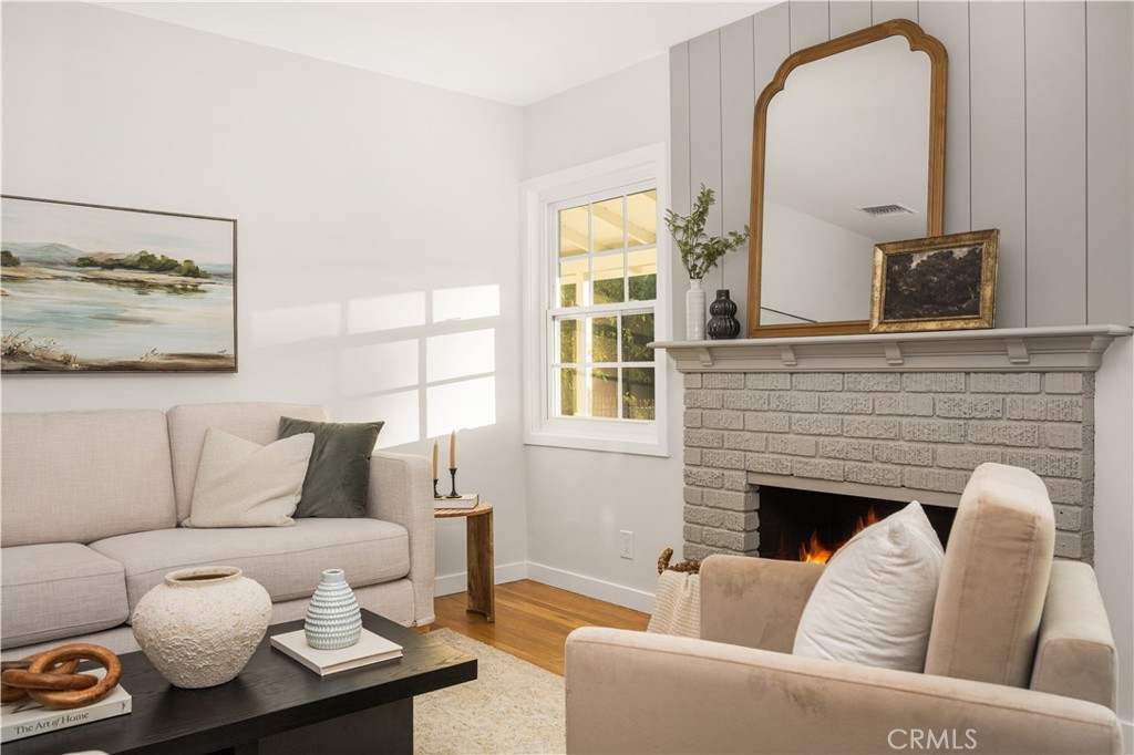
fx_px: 819
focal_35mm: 26
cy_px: 378
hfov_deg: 69.4
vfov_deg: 49.5
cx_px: 567
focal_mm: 26
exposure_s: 1/13
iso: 125
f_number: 6.3
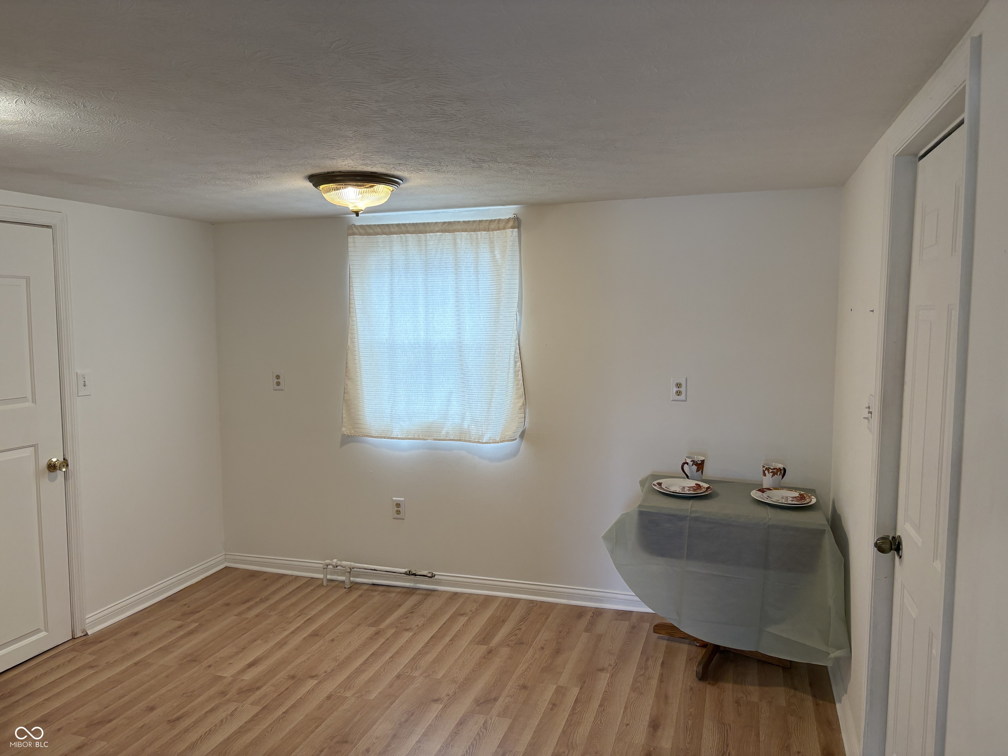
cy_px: 378
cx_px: 504
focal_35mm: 26
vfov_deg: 53.1
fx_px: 757
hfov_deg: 67.3
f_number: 1.6
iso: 125
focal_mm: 5.96
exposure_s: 1/120
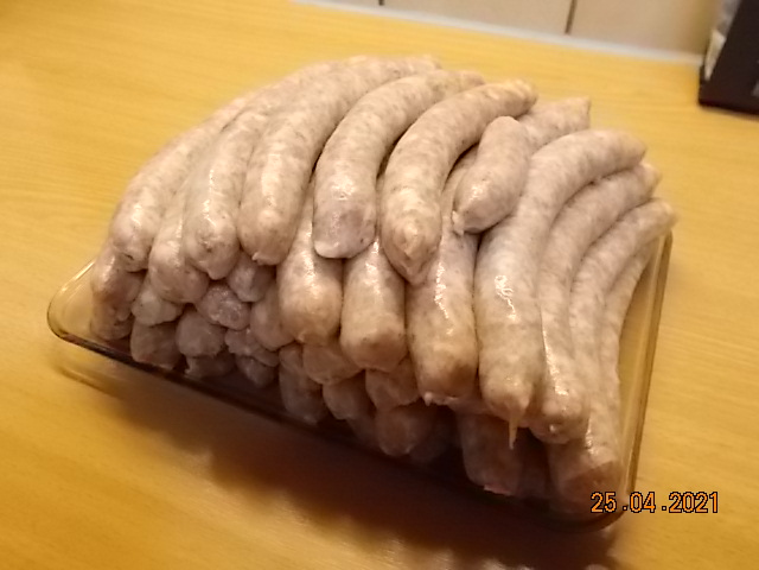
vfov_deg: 46.8
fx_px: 658
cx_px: 380
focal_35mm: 30
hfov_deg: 60.0
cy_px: 285
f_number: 3.4
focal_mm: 5.3
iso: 800
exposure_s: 1/100
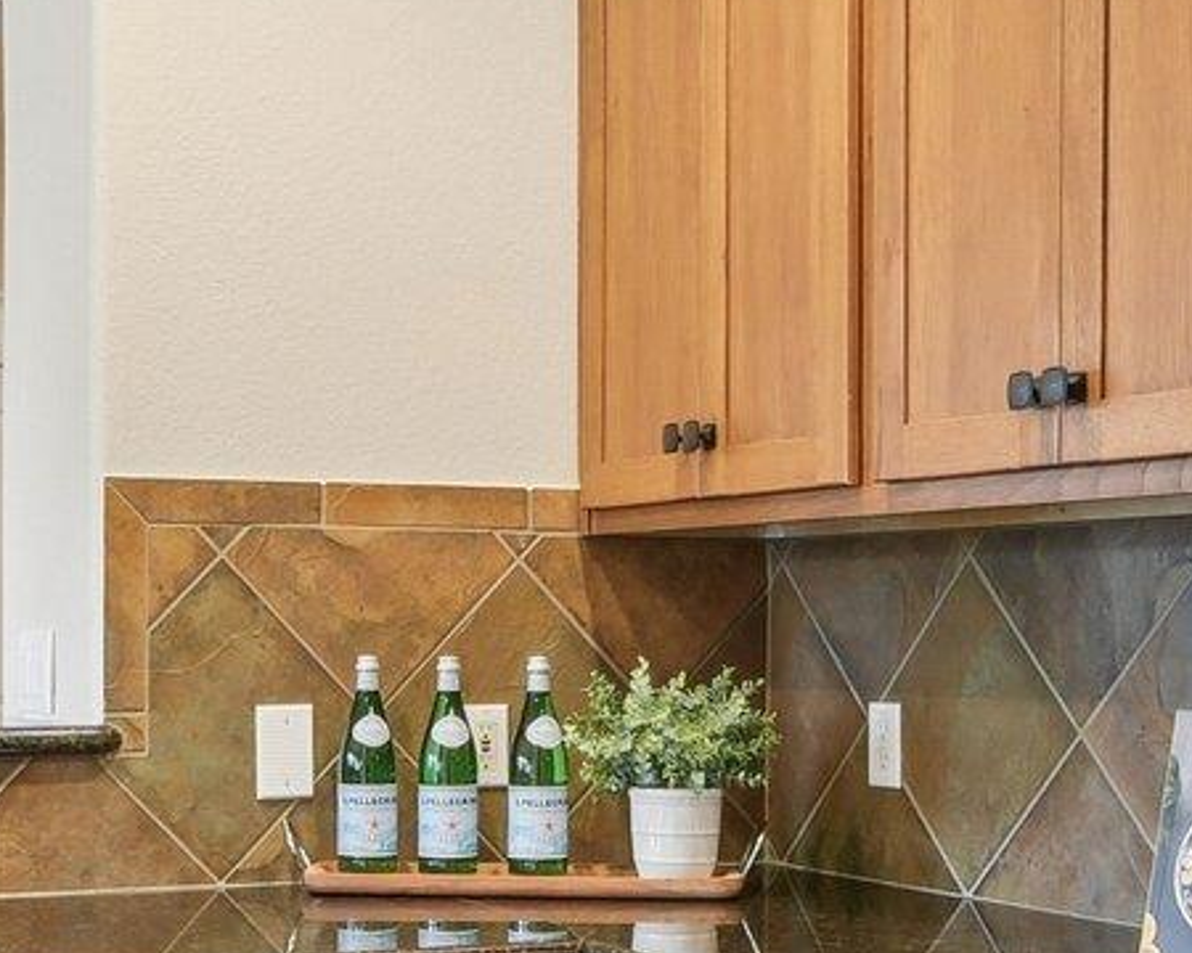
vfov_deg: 23.8
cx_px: 411
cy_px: 499
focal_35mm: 64
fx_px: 2258
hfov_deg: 29.4
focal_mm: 10
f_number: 8
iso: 400
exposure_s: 1/5
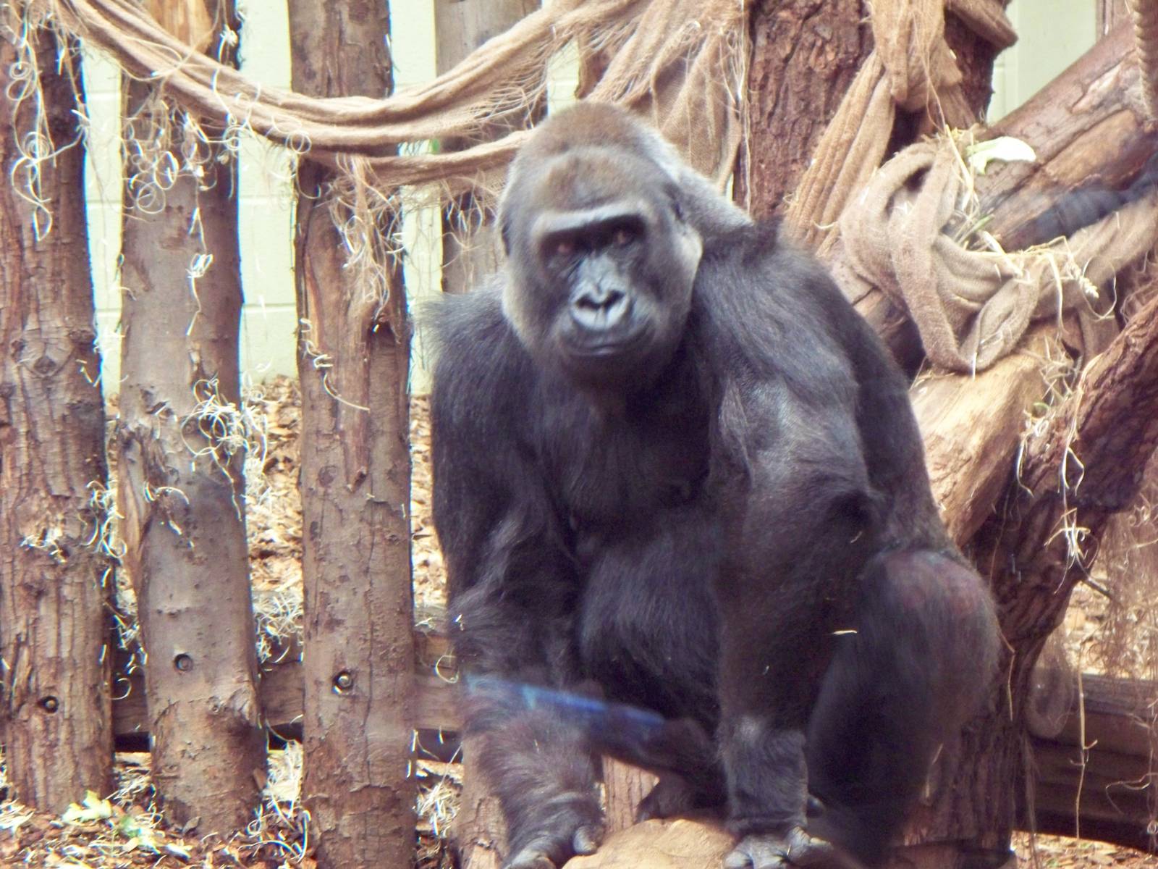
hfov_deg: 11.3
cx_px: 579
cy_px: 434
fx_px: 5854
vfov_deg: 8.5
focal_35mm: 175
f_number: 5.1
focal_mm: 37.7
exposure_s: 1/50
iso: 640
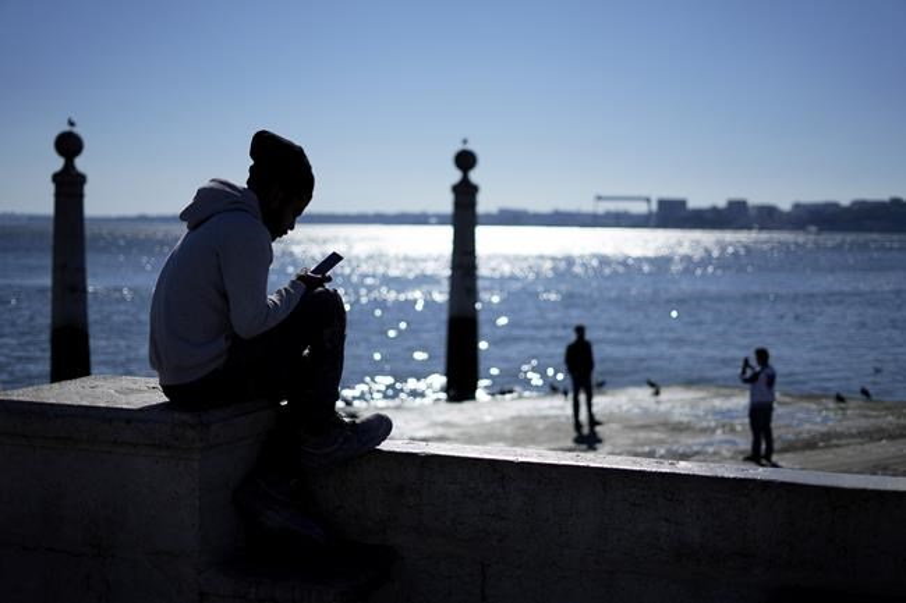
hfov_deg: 39.6
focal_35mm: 50
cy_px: 302
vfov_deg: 27.0
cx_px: 453
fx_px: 1258
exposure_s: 1/32000
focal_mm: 50
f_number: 1.8
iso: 160
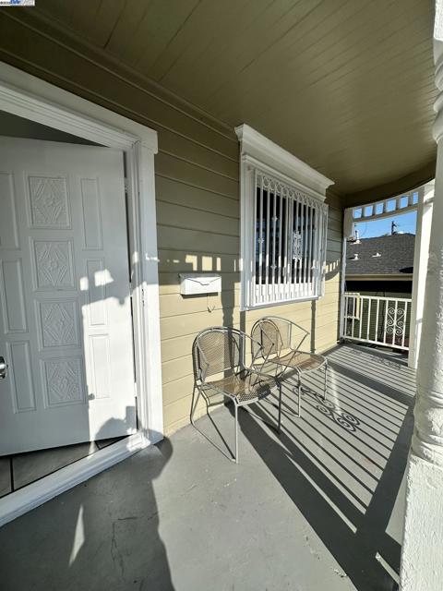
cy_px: 296
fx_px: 239
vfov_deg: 102.1
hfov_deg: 85.7
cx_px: 222
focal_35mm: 14
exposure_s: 1/4292
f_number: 2.2
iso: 50
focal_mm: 2.22
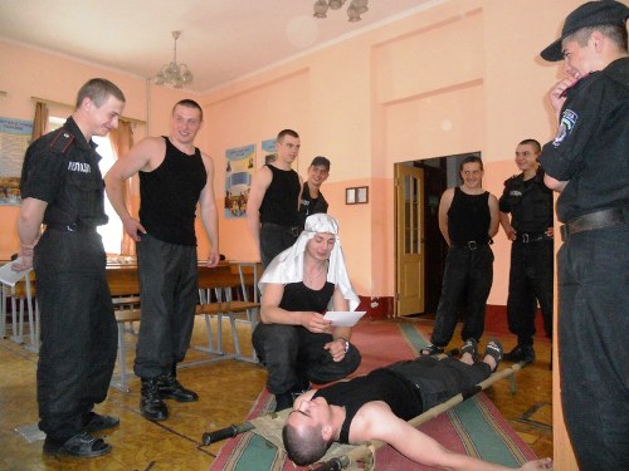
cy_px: 236
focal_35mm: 27
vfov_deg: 51.4
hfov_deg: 65.3
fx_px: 491
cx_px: 314
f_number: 3.2
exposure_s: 1/25
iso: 400
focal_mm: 4.9
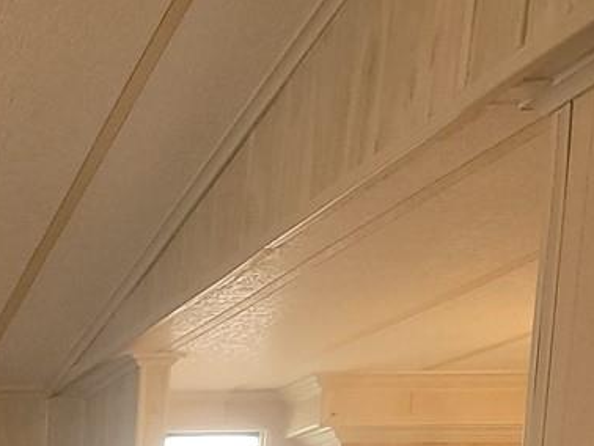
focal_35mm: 110
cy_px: 890
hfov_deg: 14.6
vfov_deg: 12.0
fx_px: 1889
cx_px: -621
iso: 100
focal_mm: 5.4
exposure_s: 1/30
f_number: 1.8
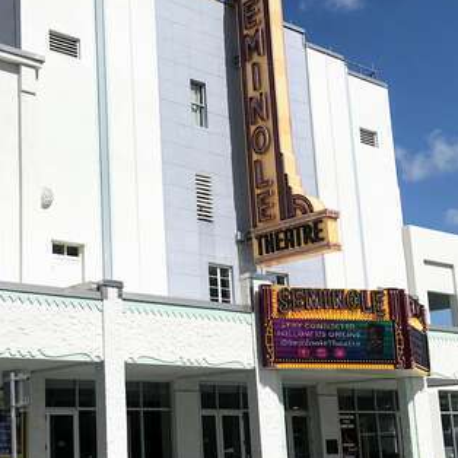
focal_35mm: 63
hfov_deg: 26.9
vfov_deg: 27.3
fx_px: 943
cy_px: 236
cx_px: 115
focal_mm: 3.99
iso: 25
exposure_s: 1/6849
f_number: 1.8
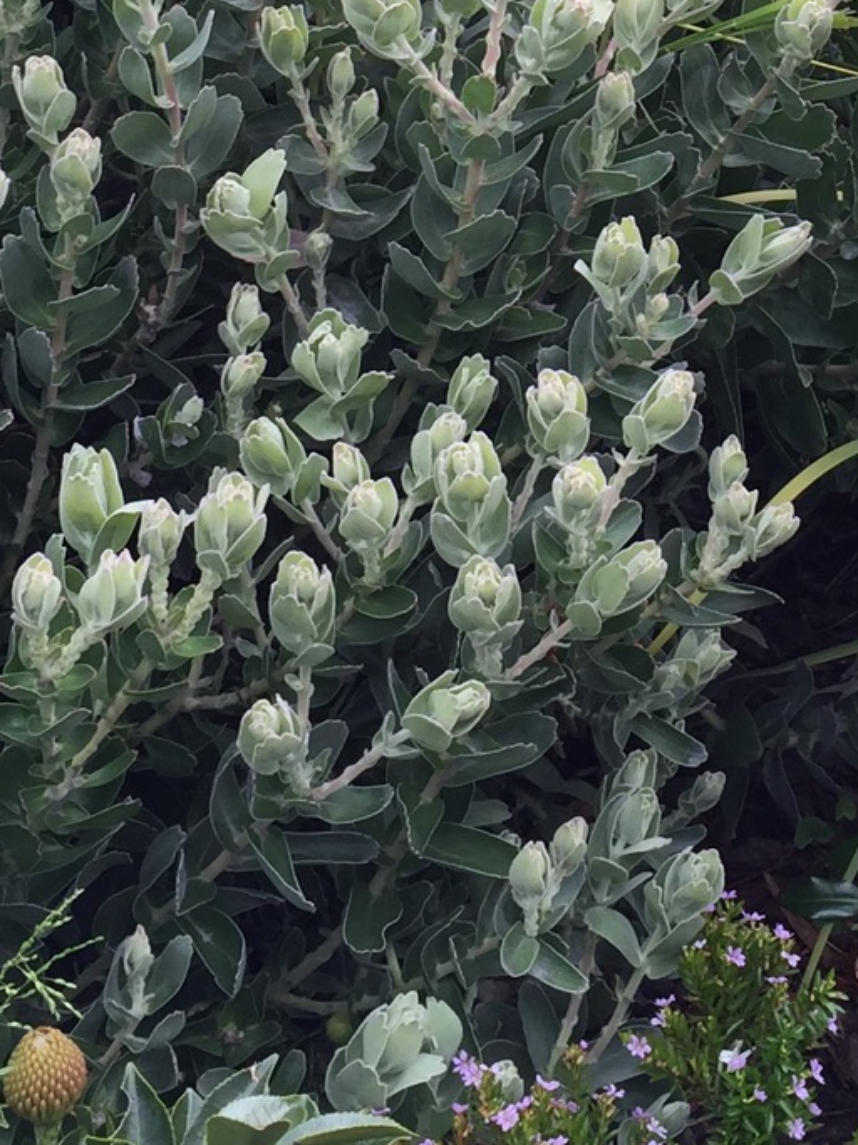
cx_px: 689
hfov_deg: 16.8
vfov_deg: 21.4
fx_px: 2876
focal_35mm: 87
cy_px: -99
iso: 32
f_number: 2.2
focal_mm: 4.15
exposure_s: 1/329
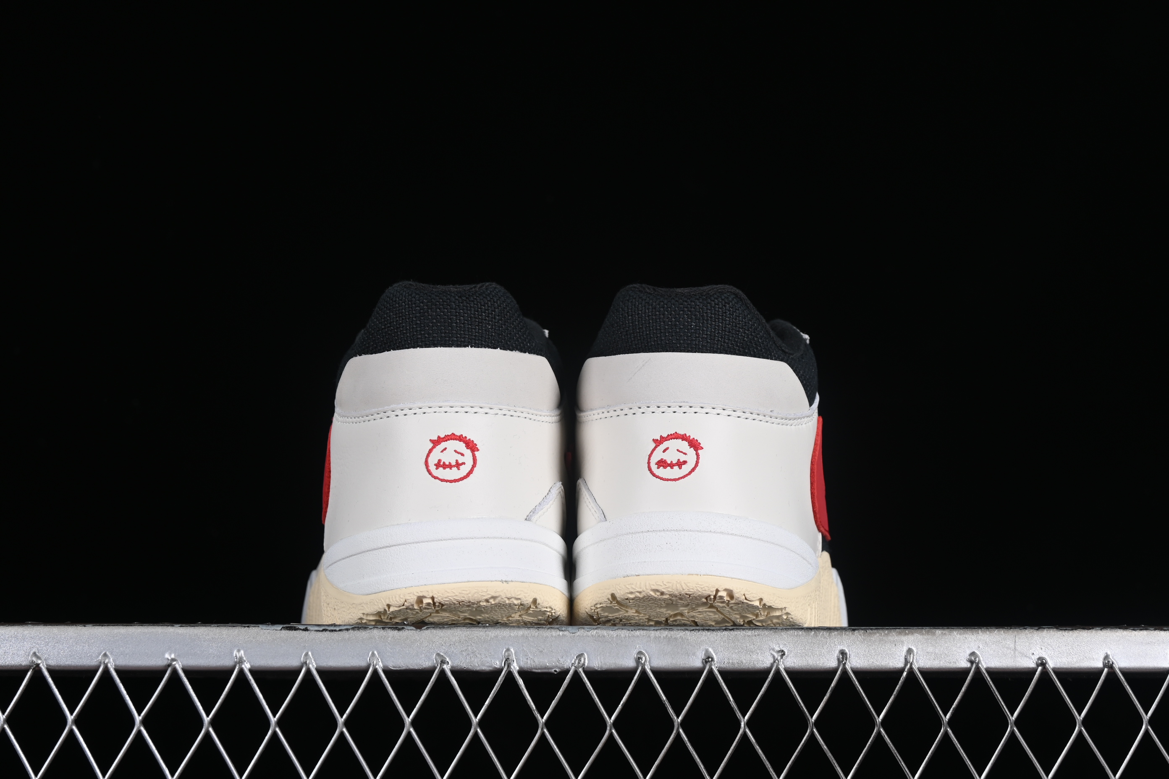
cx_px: 584
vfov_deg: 18.2
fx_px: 2435
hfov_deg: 27.0
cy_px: 390
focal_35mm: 75
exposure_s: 1/80
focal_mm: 50
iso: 160
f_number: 8
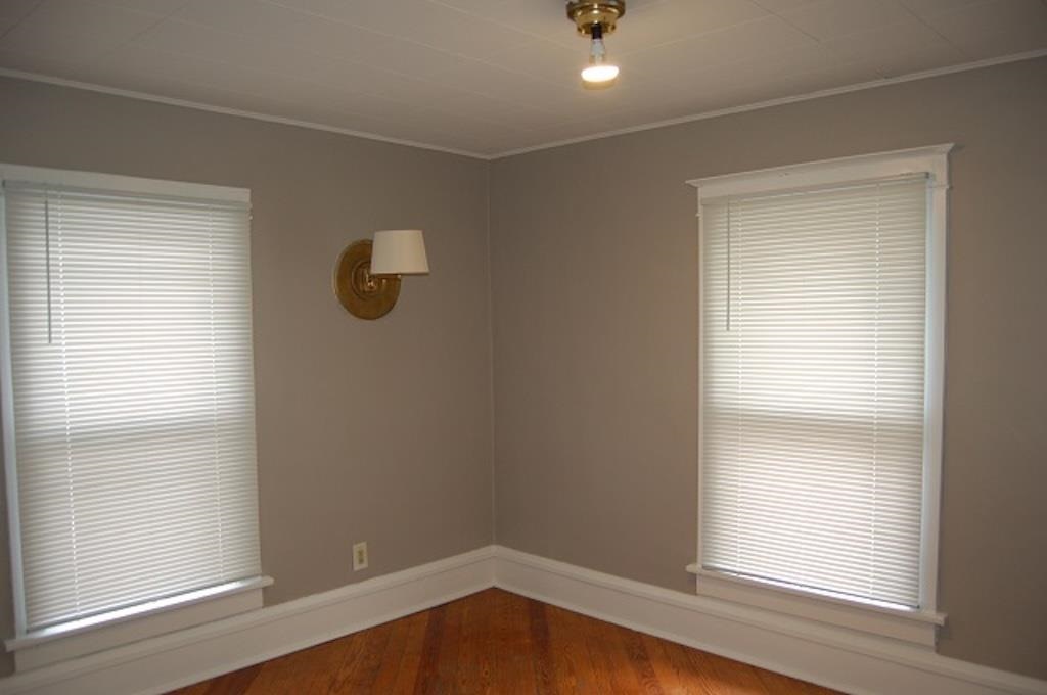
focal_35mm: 27
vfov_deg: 47.8
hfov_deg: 67.4
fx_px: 784
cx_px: 524
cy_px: 348
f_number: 3.5
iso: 400
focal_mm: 18
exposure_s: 1/60
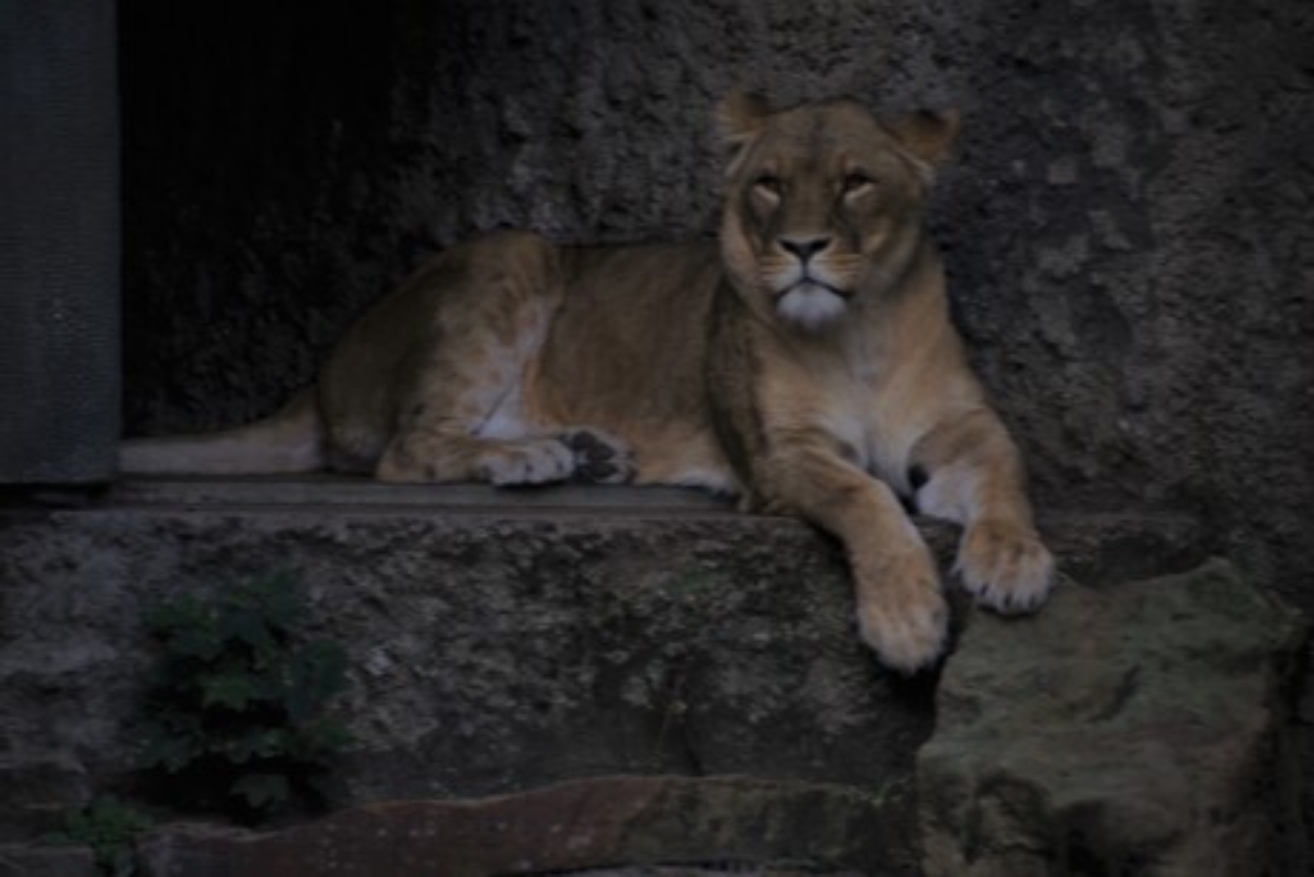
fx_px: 14786
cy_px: 438
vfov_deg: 3.4
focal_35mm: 405
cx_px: 657
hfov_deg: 5.1
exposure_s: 1/60
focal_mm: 270
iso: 100
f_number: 6.3
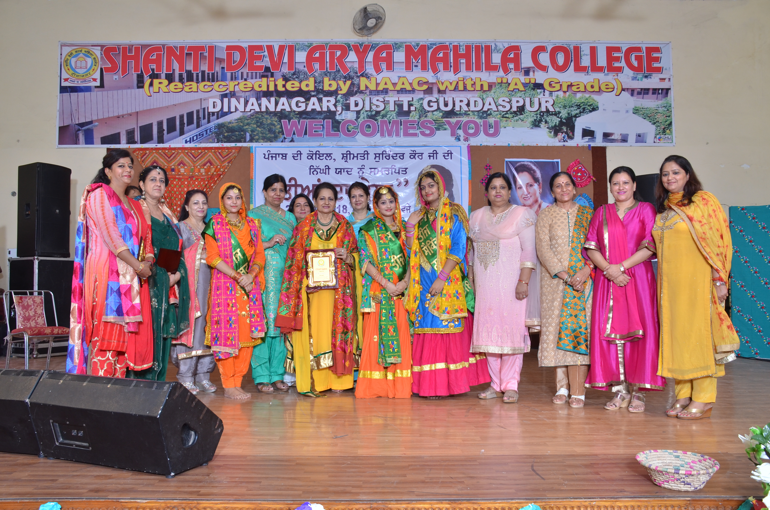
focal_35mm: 30
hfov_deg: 62.0
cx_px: 385
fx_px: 640
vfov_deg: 43.4
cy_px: 255
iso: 400
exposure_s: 1/125
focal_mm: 20
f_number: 7.1
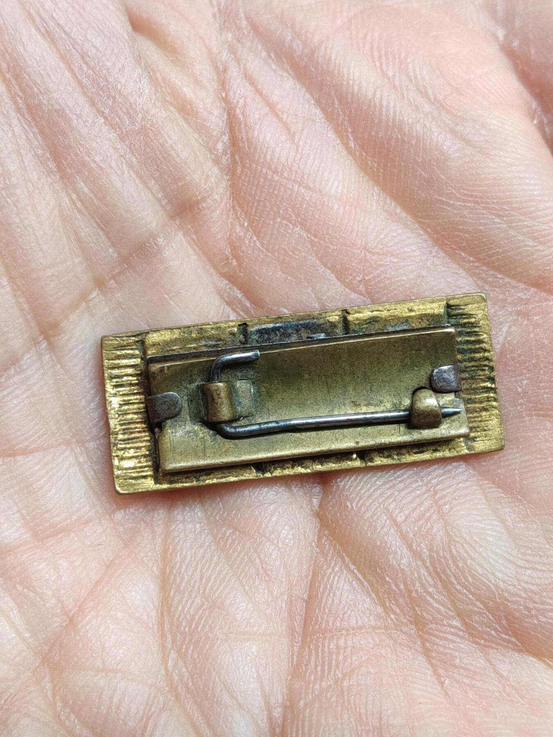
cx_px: 276
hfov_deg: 28.6
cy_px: 368
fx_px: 1086
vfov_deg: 37.5
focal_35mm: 51
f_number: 1.88
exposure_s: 1/50
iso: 1137
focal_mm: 4.84
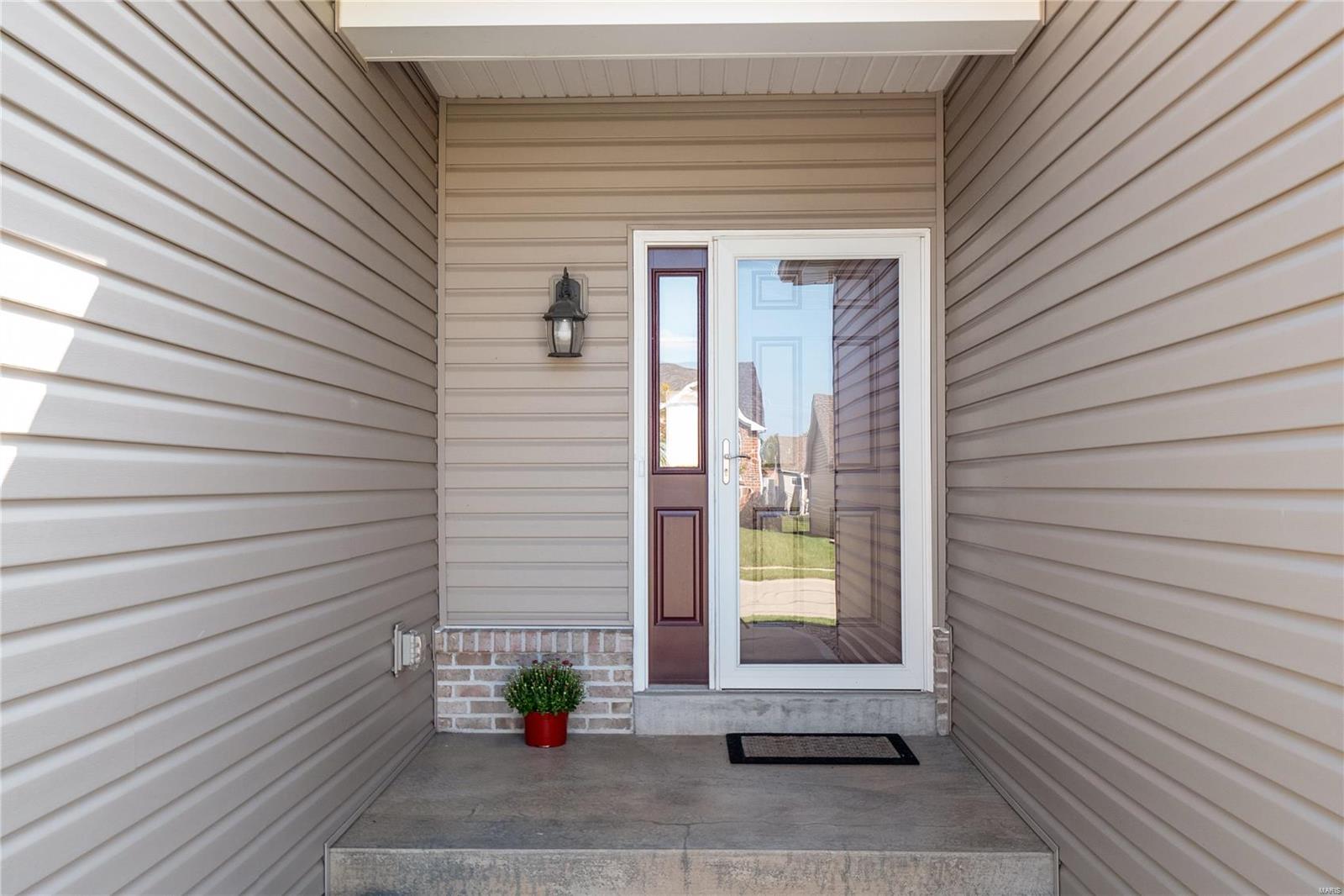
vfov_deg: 41.1
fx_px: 1194
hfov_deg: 58.7
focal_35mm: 32
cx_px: 672
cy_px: 448
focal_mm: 16
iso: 400
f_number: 8
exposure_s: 1/50
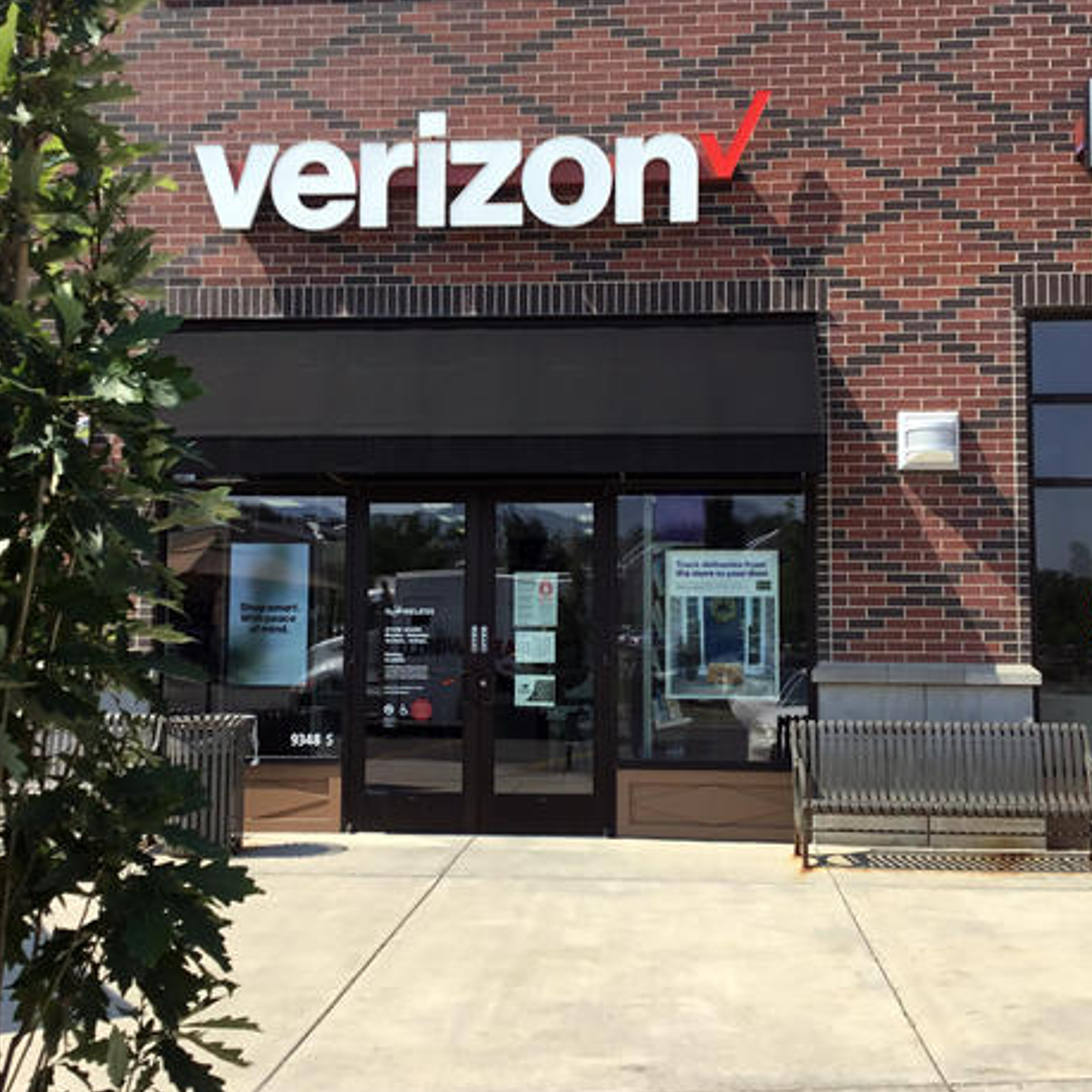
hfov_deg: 44.9
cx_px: 540
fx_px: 1321
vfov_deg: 44.9
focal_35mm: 37
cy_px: 548
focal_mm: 3.3
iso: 25
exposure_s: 1/1116
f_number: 2.4
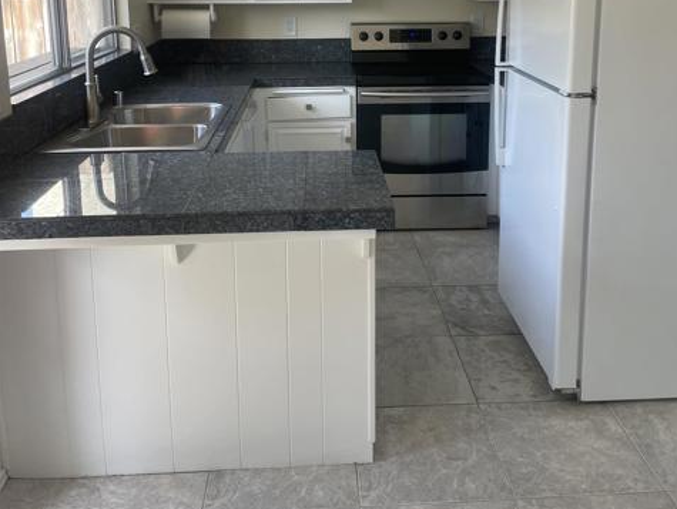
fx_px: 685
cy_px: 97
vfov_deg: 39.1
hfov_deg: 52.6
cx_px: 341
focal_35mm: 35
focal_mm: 4.2
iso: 50
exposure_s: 1/121
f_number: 1.6
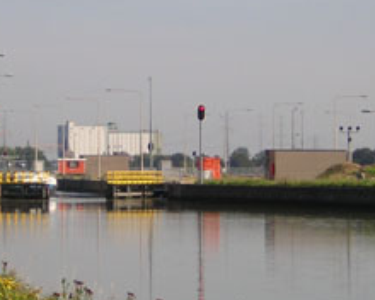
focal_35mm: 216
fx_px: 2397
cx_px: 140
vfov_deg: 7.2
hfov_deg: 8.9
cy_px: 131
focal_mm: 14.1
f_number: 4.7
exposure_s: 1/436
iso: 100
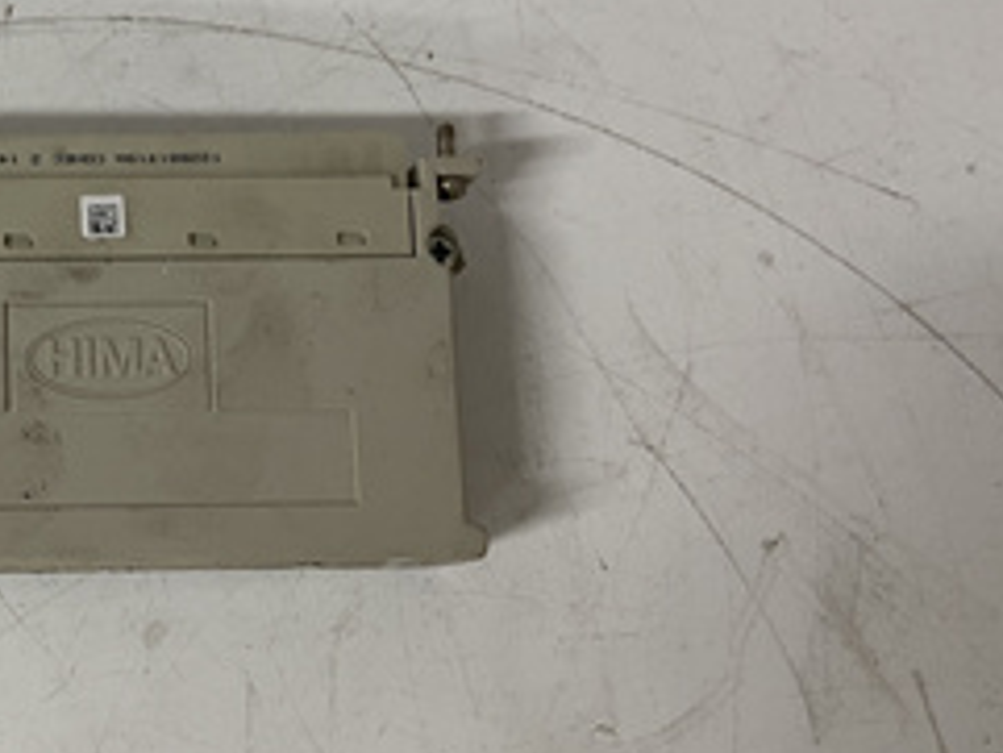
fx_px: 1565
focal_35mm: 54
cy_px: 393
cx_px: -4
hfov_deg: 32.6
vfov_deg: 27.1
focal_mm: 4.25
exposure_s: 1/50
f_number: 1.8
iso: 64
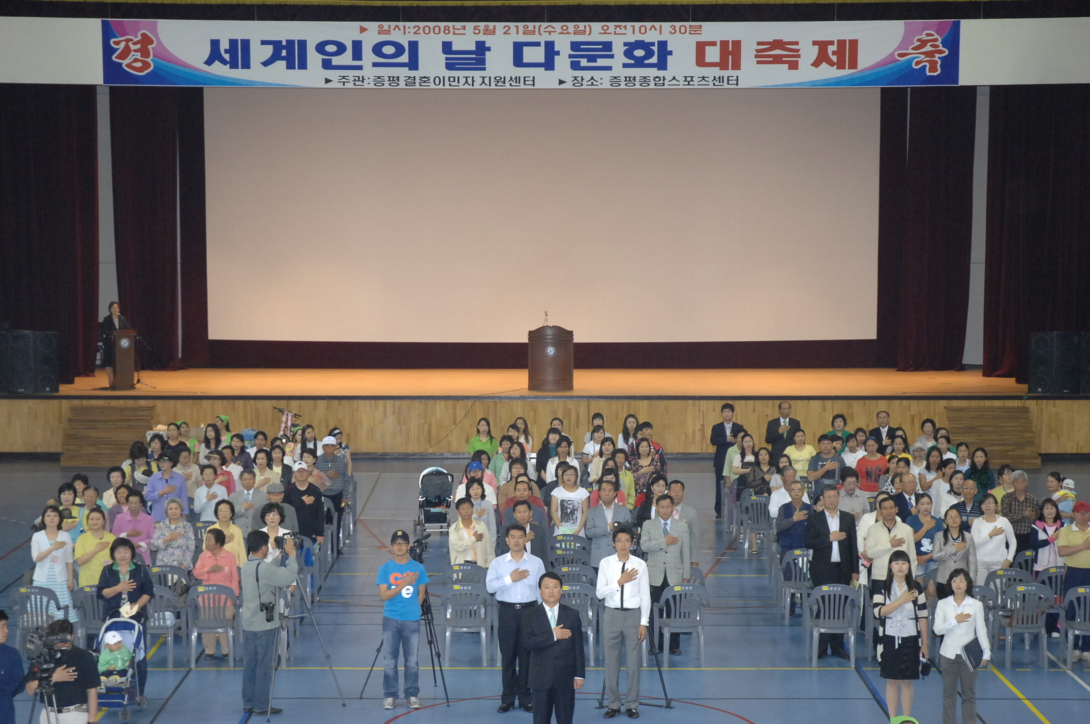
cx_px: 545
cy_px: 362
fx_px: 2268
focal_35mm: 75
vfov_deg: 18.1
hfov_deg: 27.0
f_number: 4.5
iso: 800
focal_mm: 50
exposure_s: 1/60
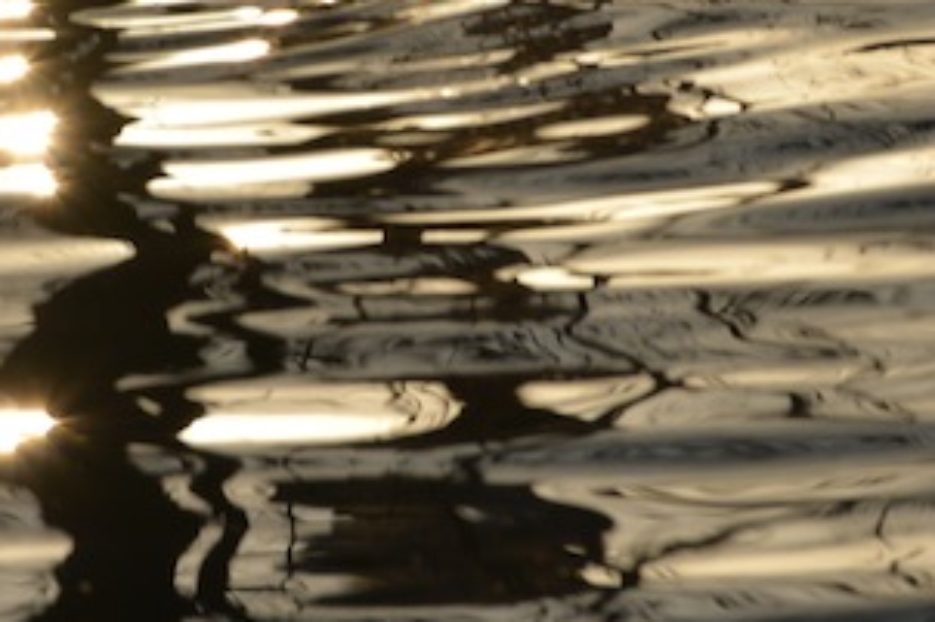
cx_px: -452
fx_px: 22012
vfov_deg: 1.6
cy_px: -579
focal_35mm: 848
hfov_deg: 2.4
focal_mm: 200
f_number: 11
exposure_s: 1/800
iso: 200
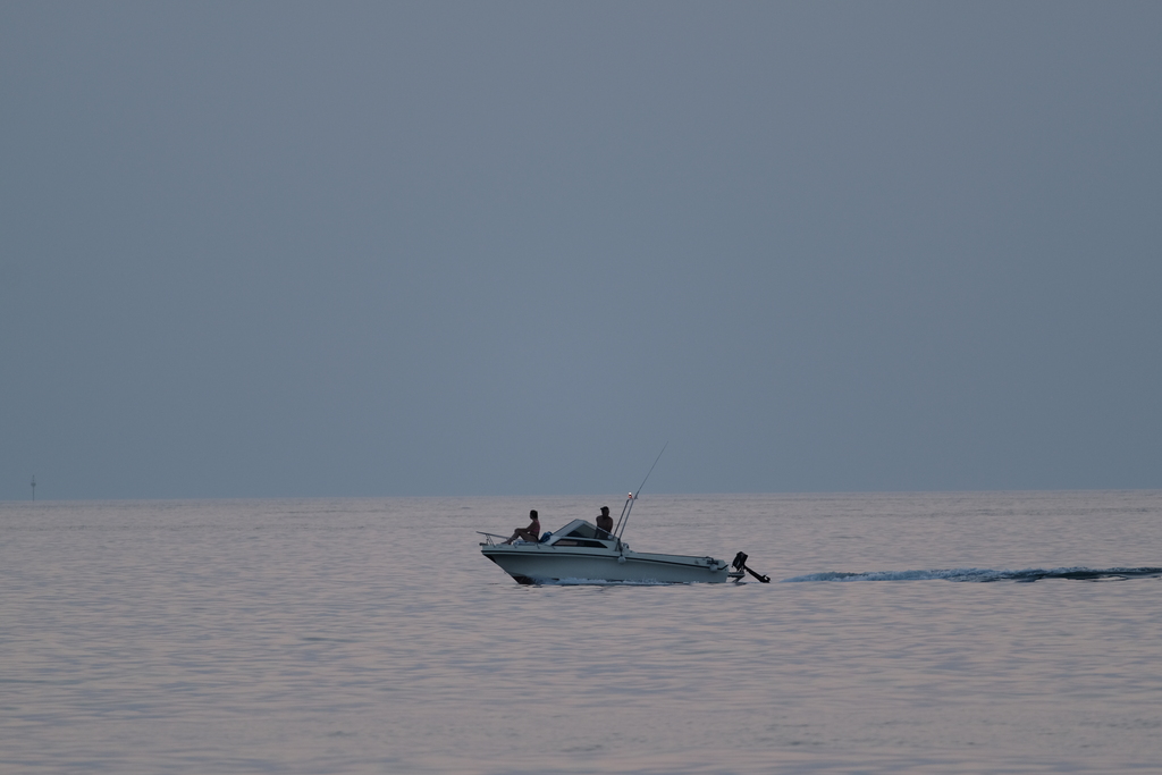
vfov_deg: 2.3
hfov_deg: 3.4
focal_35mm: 600
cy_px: 388
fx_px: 19368
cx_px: 581
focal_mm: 400
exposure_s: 1/170
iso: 400
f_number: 6.3
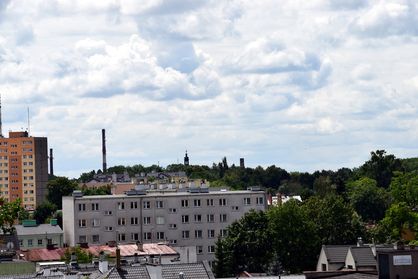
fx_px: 1829
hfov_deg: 13.0
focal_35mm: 158
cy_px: 140
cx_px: 209
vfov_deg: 8.7
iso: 220
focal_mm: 105
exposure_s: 1/500
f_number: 11
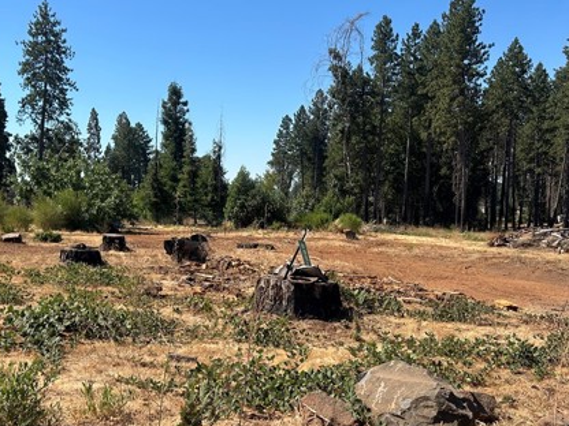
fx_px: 657
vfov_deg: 35.8
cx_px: 241
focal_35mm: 40
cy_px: 262
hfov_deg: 46.6
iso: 50
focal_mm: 5.7
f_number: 1.5
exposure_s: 1/3257
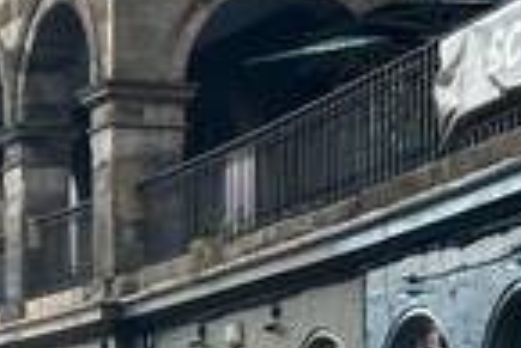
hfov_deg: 12.1
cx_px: -172
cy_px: 305
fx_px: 2390
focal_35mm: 165
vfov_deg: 8.3
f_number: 1.78
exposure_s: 1/276
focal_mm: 6.86
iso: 64
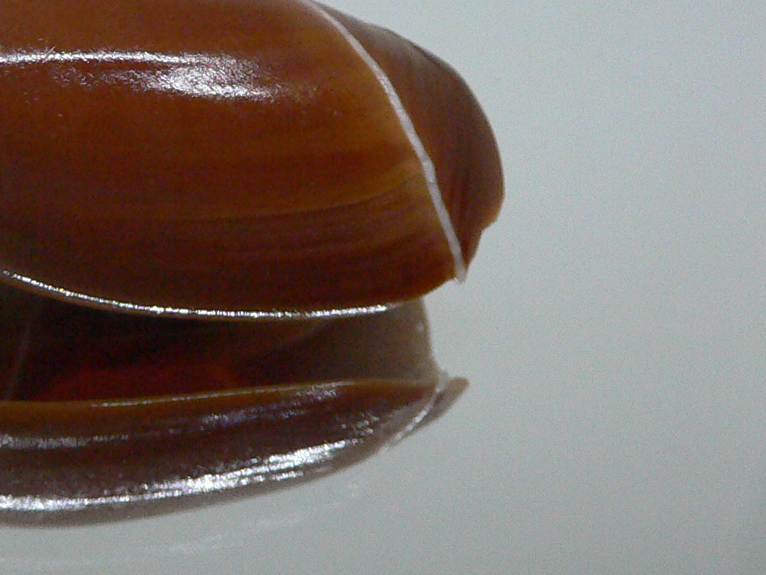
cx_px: 111
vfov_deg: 19.5
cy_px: 136
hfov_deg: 25.4
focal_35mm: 75
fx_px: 1660
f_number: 2.8
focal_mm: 4.6
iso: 200
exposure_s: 1/50
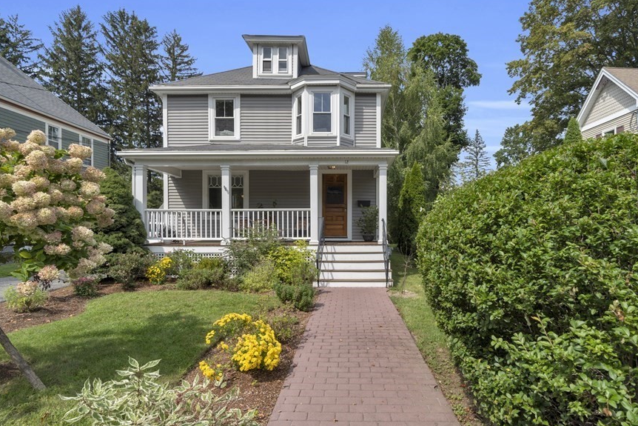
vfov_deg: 64.5
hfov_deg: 86.6
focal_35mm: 19
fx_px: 337
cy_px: 232
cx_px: 351
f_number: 11
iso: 320
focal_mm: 16
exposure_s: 1/100
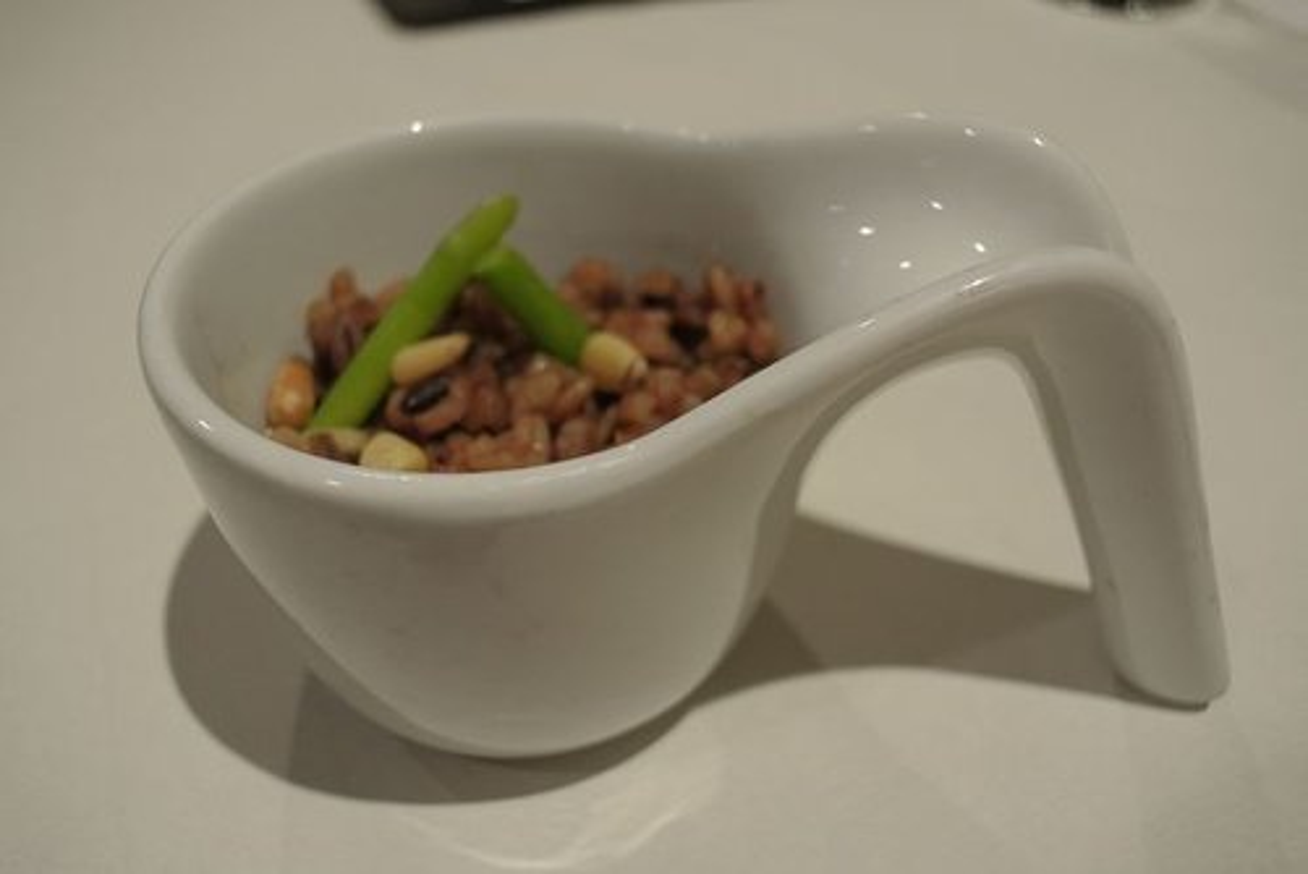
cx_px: 654
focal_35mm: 27
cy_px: 437
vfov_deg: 48.0
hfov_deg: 67.4
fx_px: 982
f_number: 2.8
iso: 450
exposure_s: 1/30
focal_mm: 10
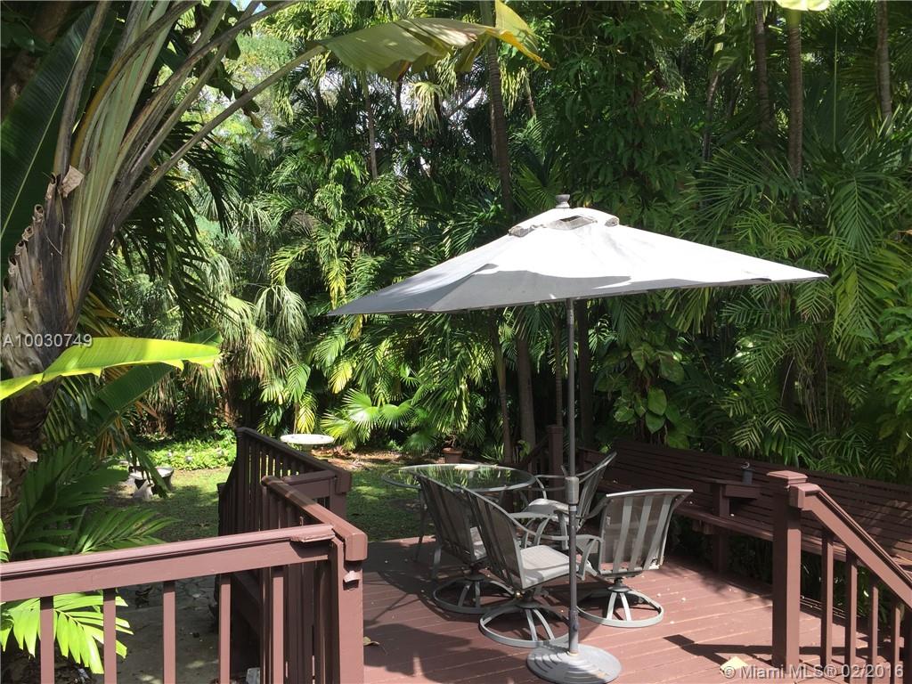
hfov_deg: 61.7
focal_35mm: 29
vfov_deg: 48.2
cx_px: 456
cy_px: 342
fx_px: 764
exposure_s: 1/501
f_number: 2.2
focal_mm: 4.15
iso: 32
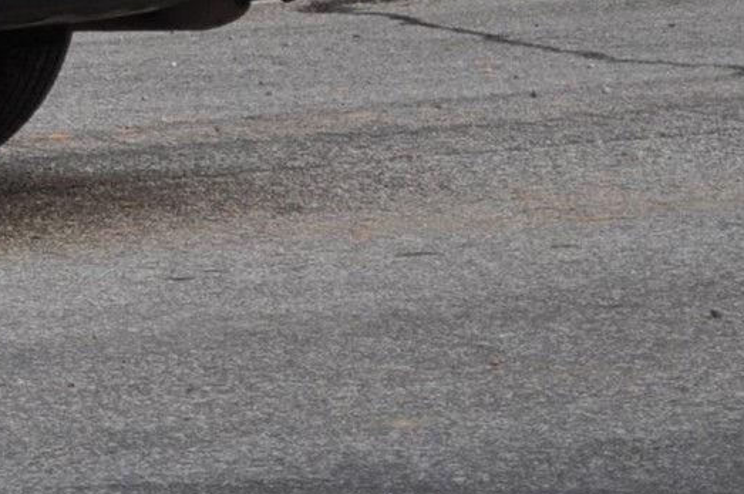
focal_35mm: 394
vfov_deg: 3.5
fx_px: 8138
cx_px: -969
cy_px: -287
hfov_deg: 5.1
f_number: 5.6
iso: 400
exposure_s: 1/100
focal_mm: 55
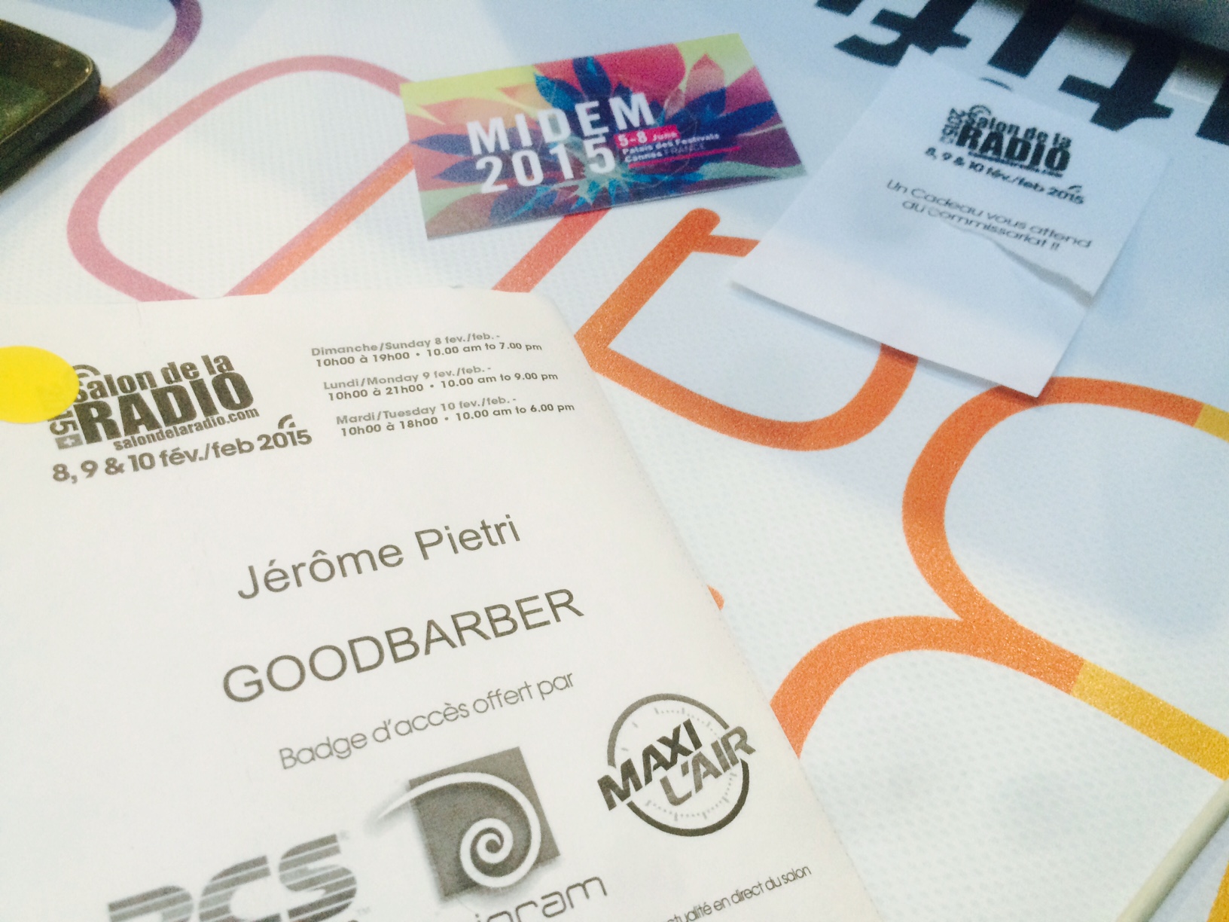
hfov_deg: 61.7
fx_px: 1030
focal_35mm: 29
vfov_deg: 48.2
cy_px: 461
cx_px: 614
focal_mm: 4.15
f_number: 2.2
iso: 125
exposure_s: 1/30
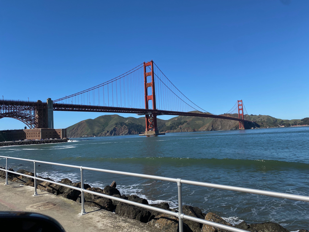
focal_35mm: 26
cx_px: 154
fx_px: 232
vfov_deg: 53.1
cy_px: 116
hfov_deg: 67.3
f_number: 1.8
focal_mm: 4.25
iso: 32
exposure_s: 1/3040
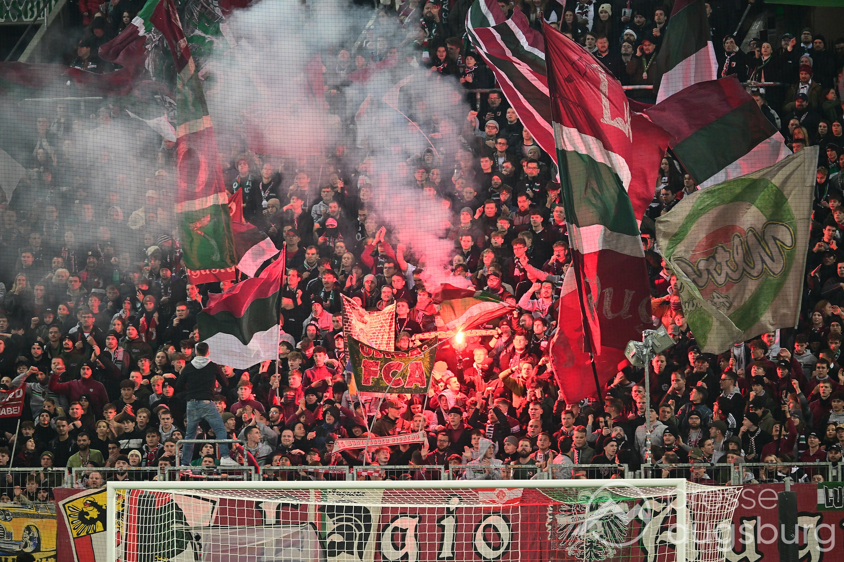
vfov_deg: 3.6
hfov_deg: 5.4
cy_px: 281
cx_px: 422
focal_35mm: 380
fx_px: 8905
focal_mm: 380
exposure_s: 1/400
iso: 3600
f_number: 5.6
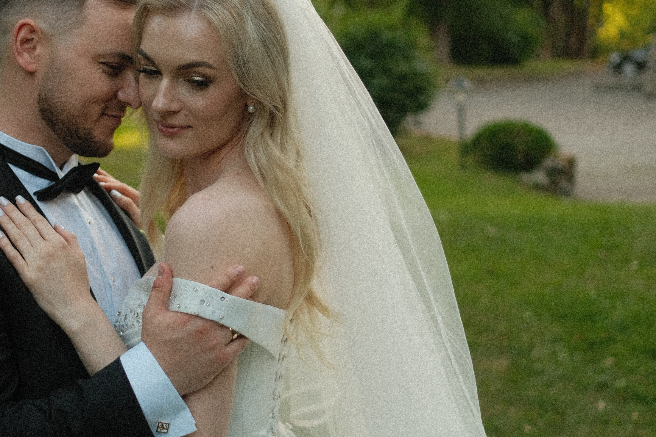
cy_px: 280
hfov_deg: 32.8
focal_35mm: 61
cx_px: 287
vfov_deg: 22.2
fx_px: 1112
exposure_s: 1/1900
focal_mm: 23
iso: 640
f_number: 1.4
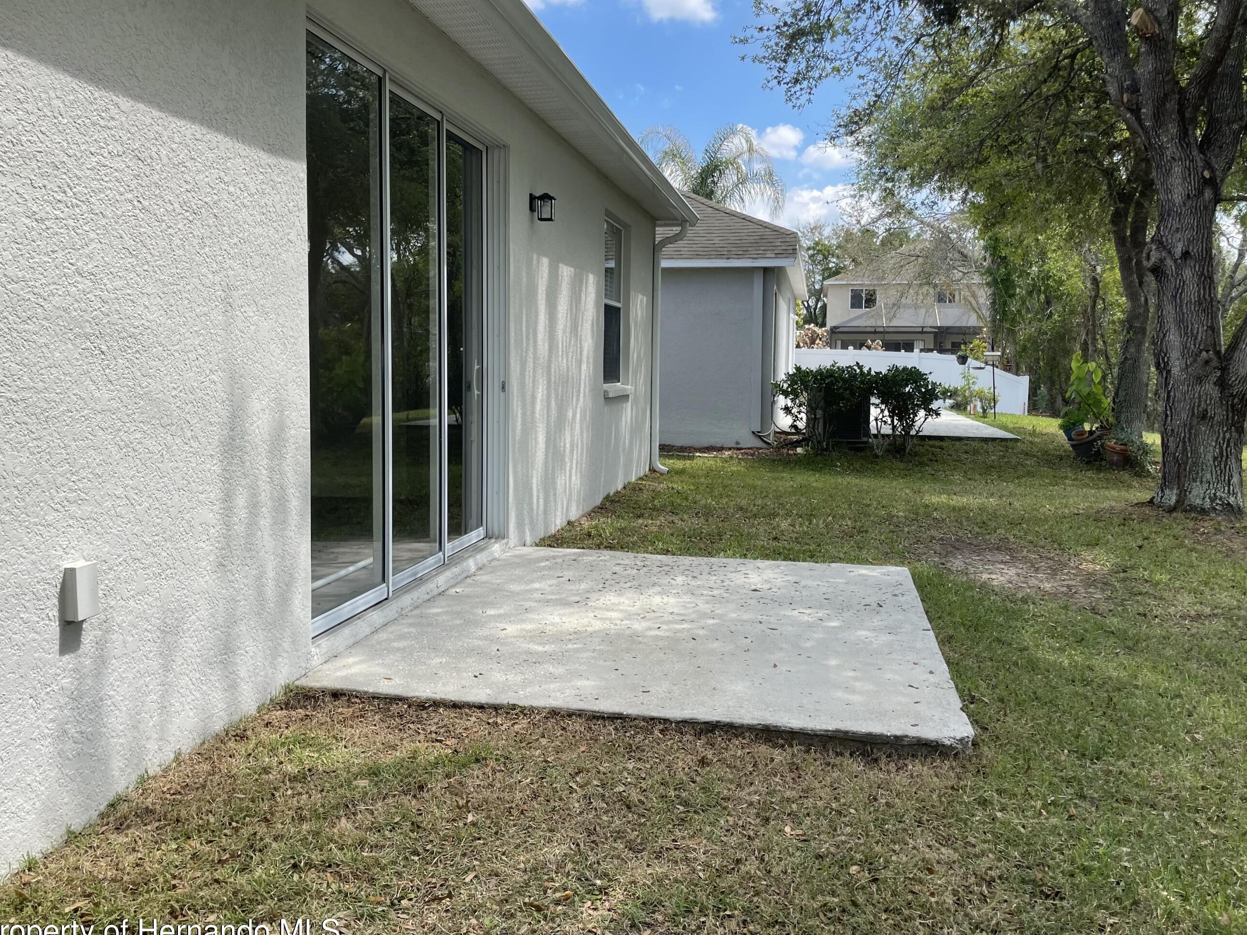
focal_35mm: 29
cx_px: 601
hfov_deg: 61.6
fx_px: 1045
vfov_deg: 48.2
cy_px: 438
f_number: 1.6
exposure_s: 1/1323
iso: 32
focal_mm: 5.1
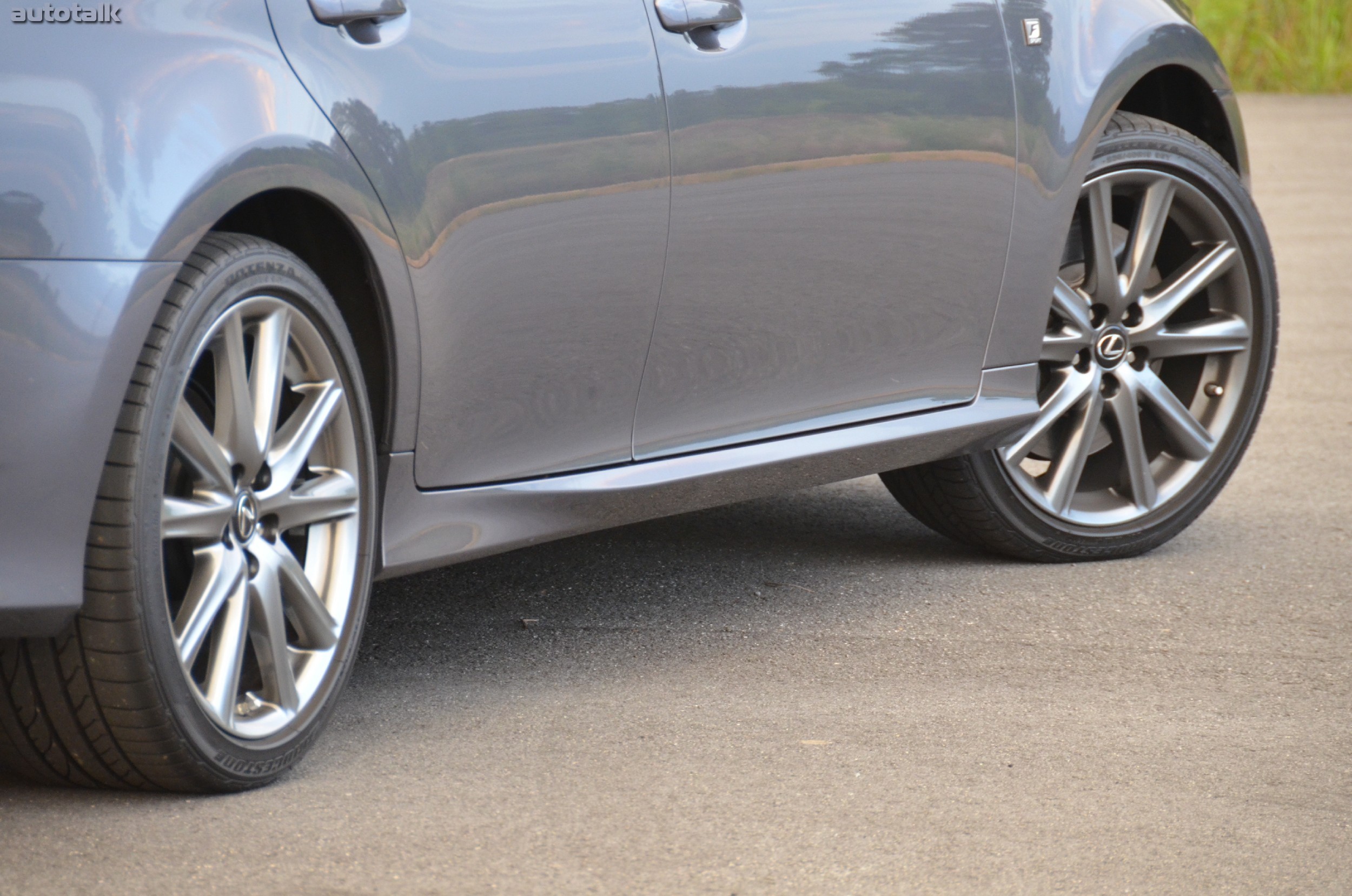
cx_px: 676
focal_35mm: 255
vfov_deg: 5.4
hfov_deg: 8.1
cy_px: 448
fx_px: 9557
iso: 1600
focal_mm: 170
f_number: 5.6
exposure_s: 1/60
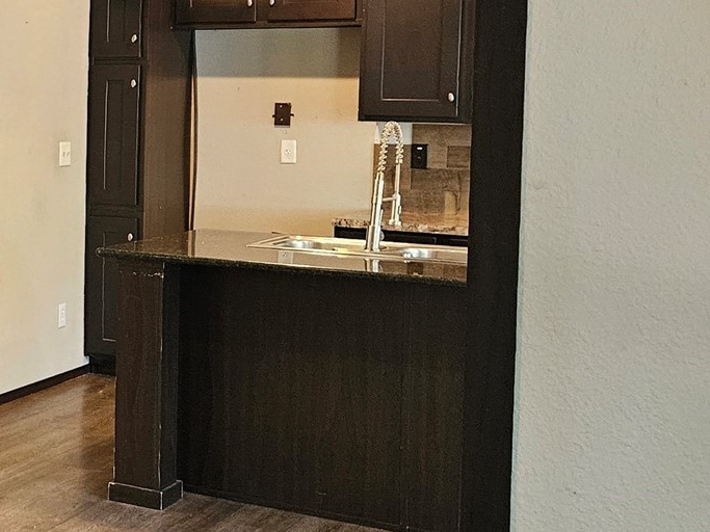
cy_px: 151
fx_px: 1415
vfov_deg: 21.2
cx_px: -238
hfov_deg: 24.3
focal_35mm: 69
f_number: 1.8
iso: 800
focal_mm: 5.4
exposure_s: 1/120
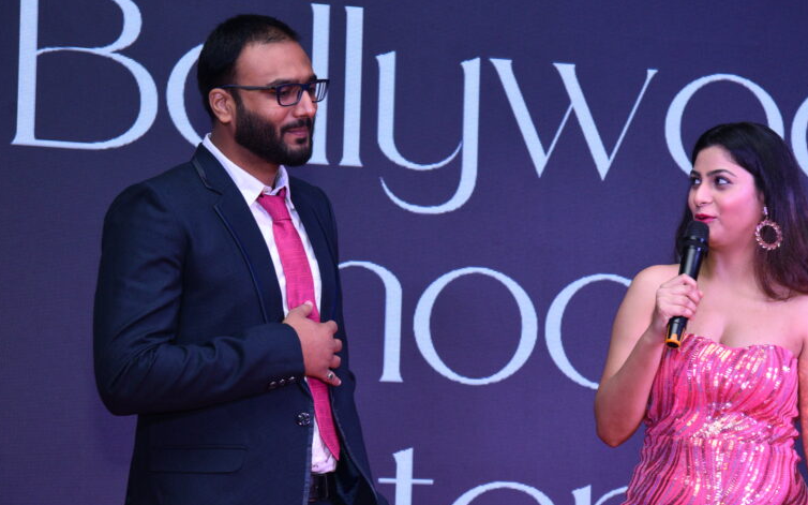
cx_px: 507
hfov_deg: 17.5
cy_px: 252
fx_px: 2620
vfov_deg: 11.0
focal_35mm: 119
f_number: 5.6
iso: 800
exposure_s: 1/125
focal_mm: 86
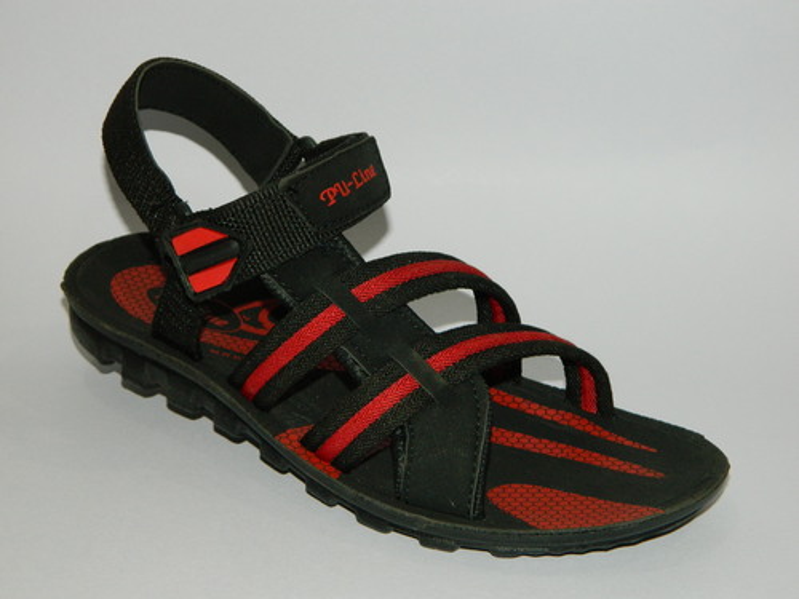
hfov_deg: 27.8
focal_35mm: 70
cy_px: 300
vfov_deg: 21.0
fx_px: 1616
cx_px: 400
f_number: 4
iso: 200
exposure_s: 1/50
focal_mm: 12.6
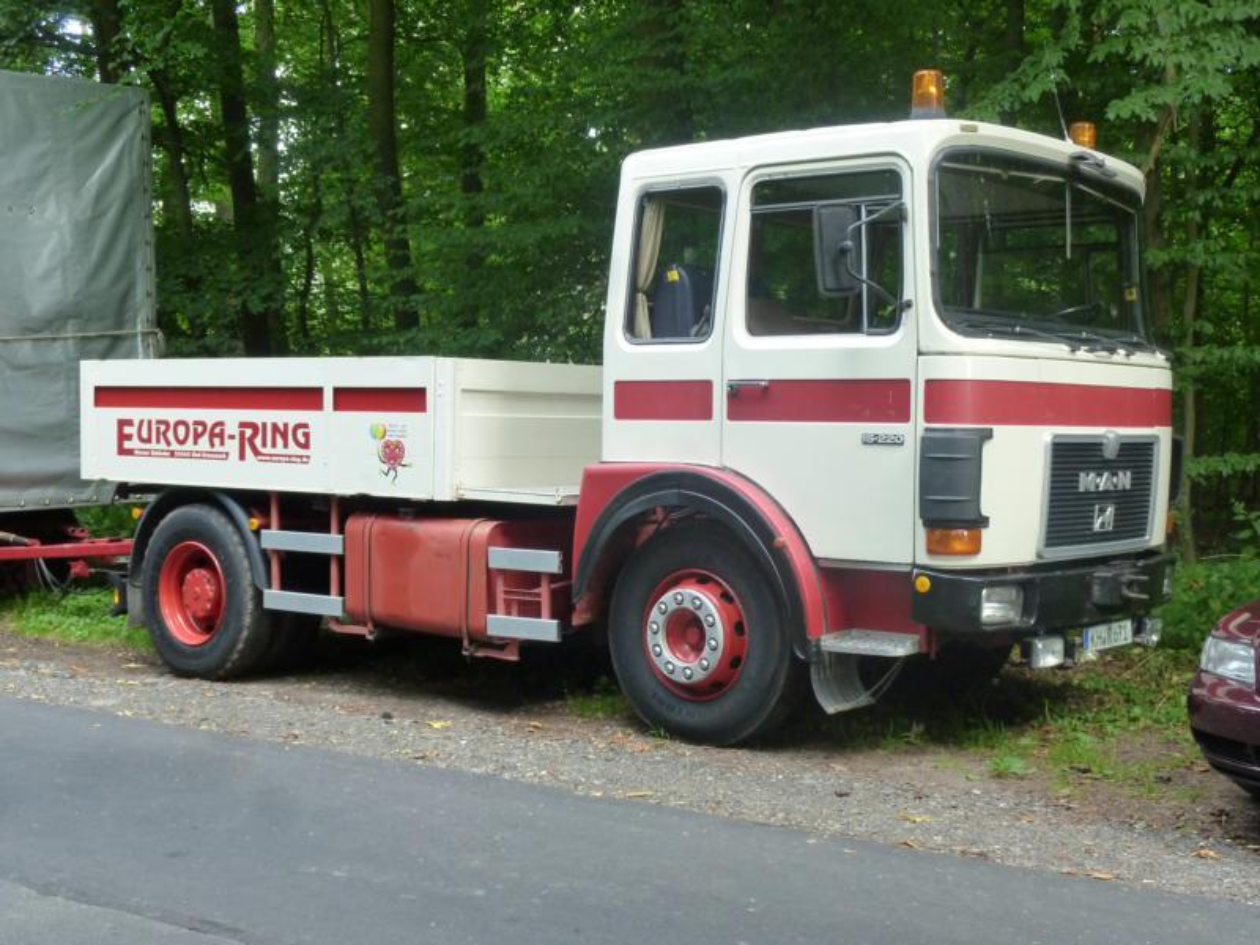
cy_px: 472
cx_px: 630
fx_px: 1747
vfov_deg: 30.3
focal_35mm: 48
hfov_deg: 39.7
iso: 320
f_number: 4.3
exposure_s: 1/40
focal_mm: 8.6
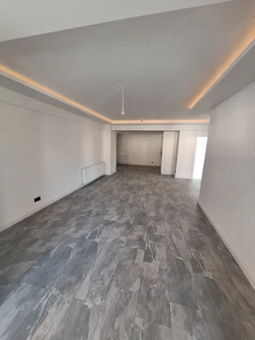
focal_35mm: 13
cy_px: 170
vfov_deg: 106.2
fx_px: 128
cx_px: 128
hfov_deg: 89.9
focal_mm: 1.74
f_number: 2.2
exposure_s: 1/50
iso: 160
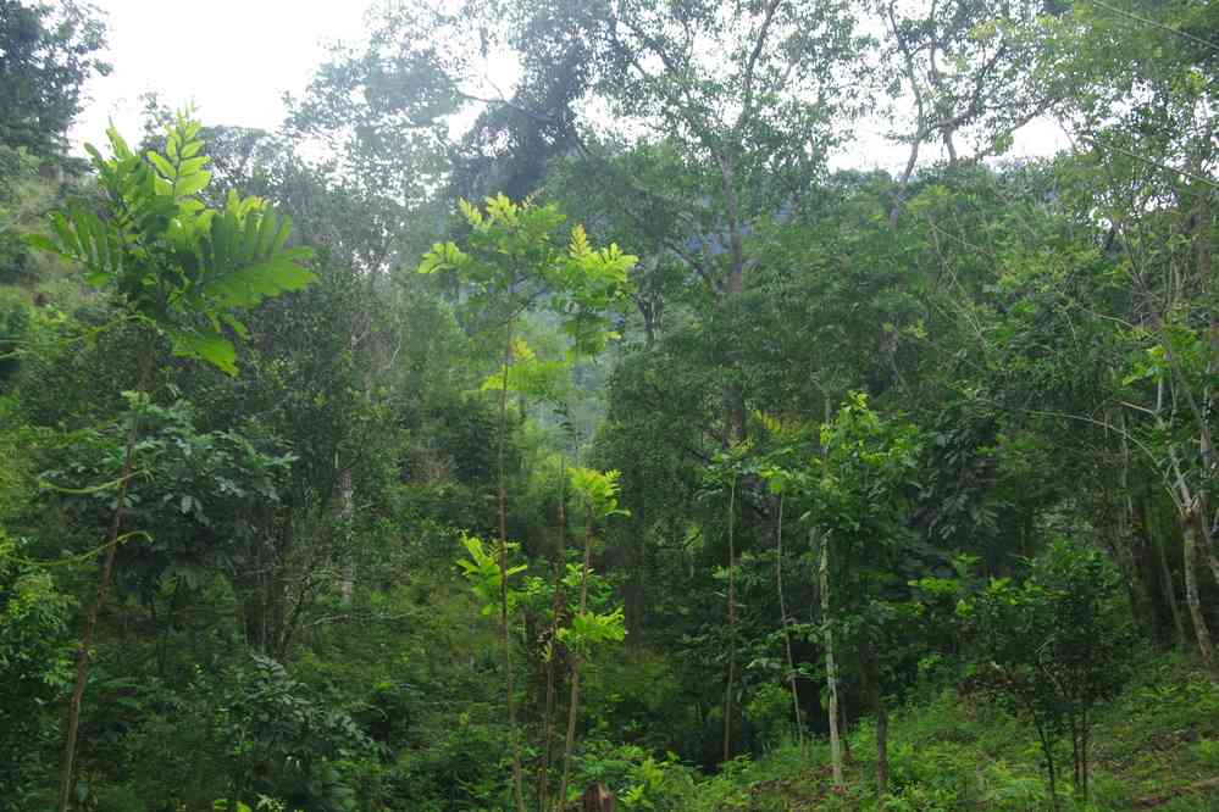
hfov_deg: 45.4
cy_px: 406
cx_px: 610
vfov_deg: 31.2
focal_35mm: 43
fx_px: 1456
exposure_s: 1/60
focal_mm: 29.4
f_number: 6.3
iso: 1600
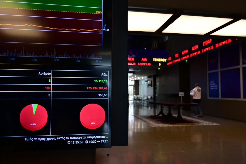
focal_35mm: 30
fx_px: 205
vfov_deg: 43.6
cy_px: 82
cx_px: 123
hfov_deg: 61.9
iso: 1000
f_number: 4
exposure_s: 1/400
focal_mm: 30
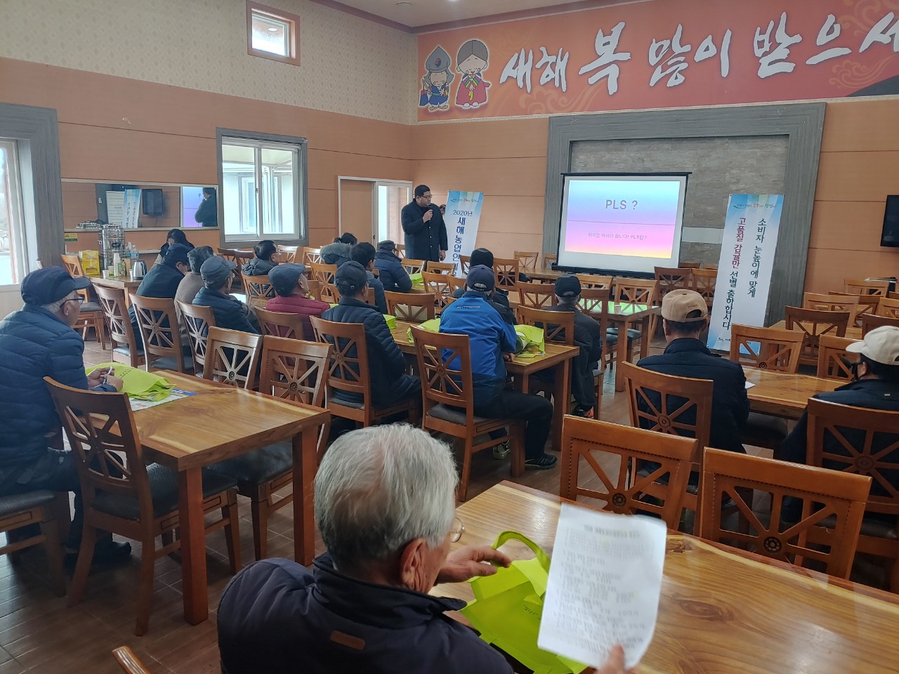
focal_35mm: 25
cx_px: 450
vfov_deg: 54.9
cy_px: 337
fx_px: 649
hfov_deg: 69.4
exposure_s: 1/40
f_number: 1.5
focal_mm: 4.23
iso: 100
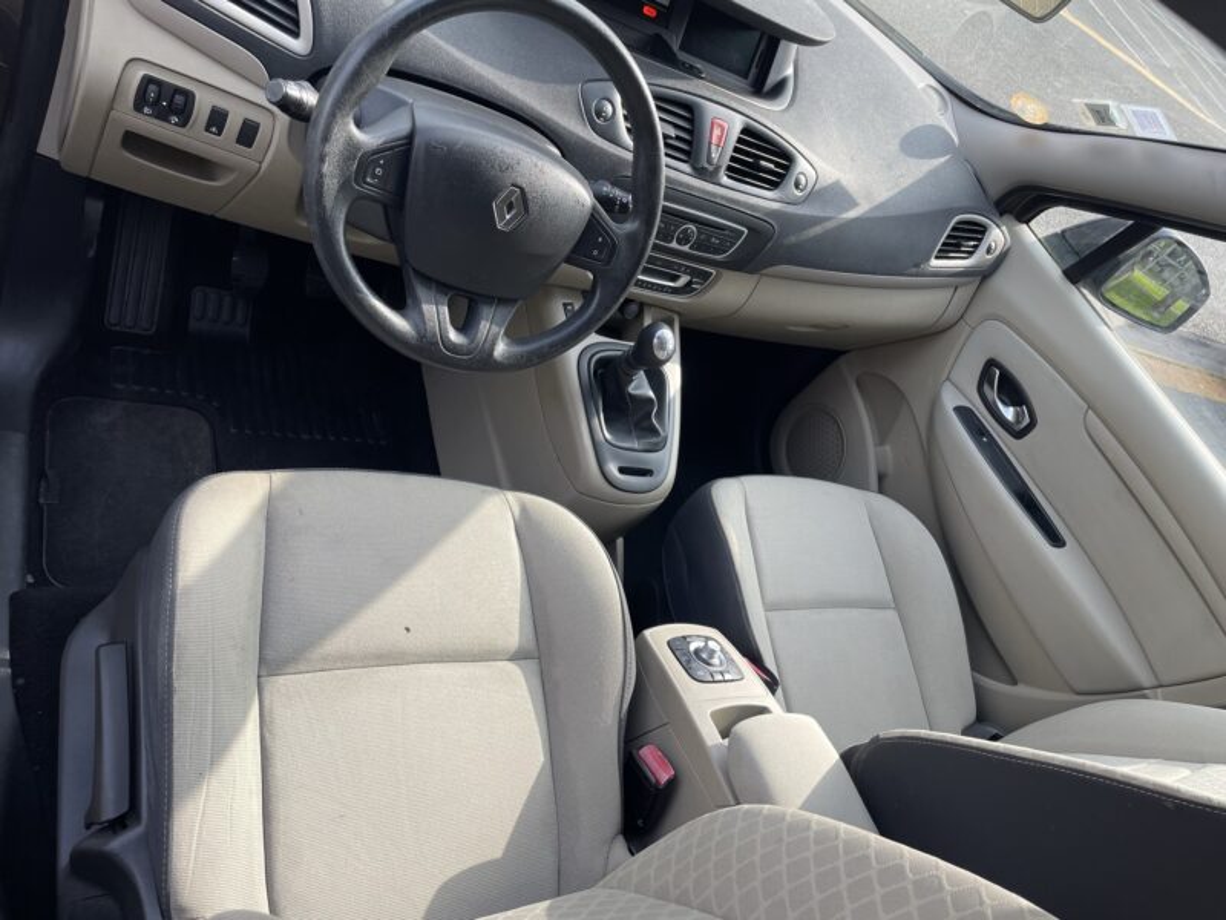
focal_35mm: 26
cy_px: 460
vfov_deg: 53.1
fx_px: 921
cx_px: 613
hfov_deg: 67.3
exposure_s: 1/359
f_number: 1.6
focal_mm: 4.2
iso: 32
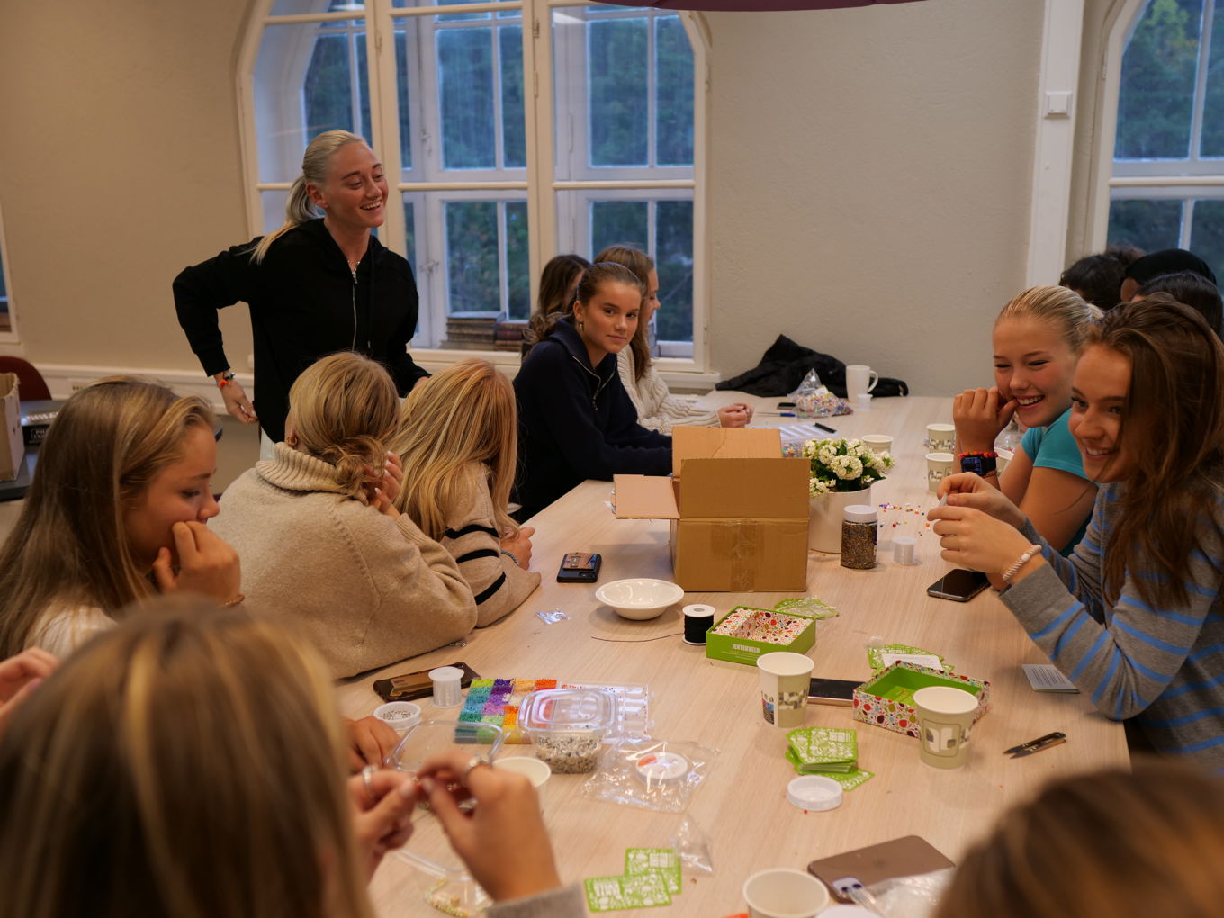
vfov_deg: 44.2
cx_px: 612
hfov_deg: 56.8
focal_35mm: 32
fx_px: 1131
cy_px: 459
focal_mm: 16
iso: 200
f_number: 1.8
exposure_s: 1/200
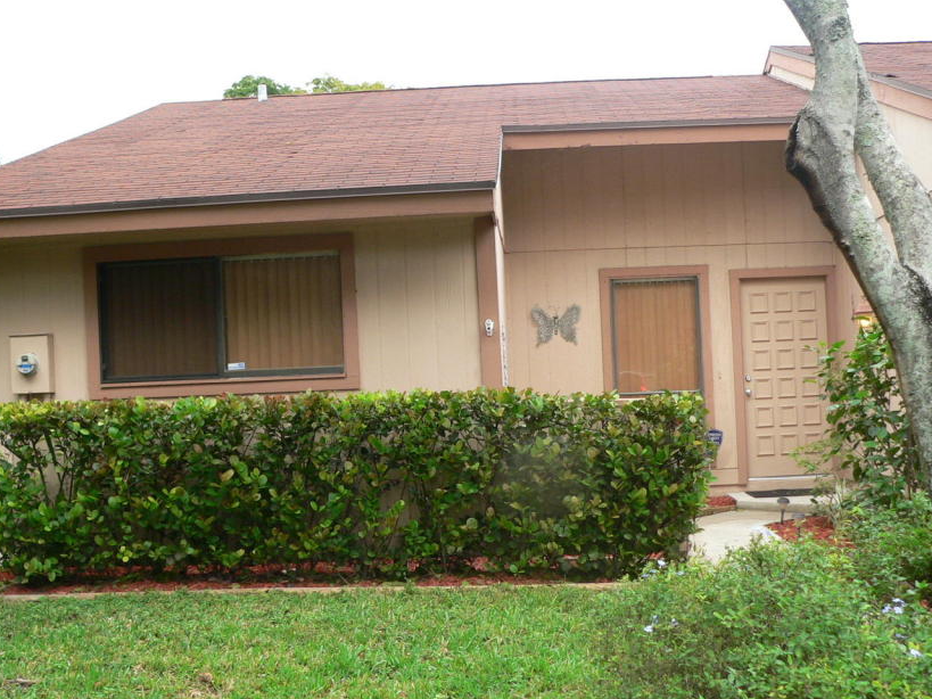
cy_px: 390
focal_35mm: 45
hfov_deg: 42.1
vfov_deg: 32.1
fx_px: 1211
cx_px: 495
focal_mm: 6
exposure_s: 1/160
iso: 100
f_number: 3.3
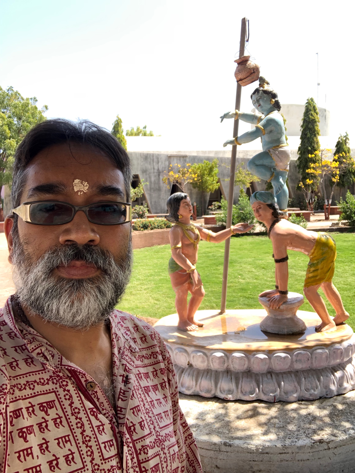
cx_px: 178
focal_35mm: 32
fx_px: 437
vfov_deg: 56.8
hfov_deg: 44.2
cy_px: 236
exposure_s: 1/120
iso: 20
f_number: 2.2
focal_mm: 2.87
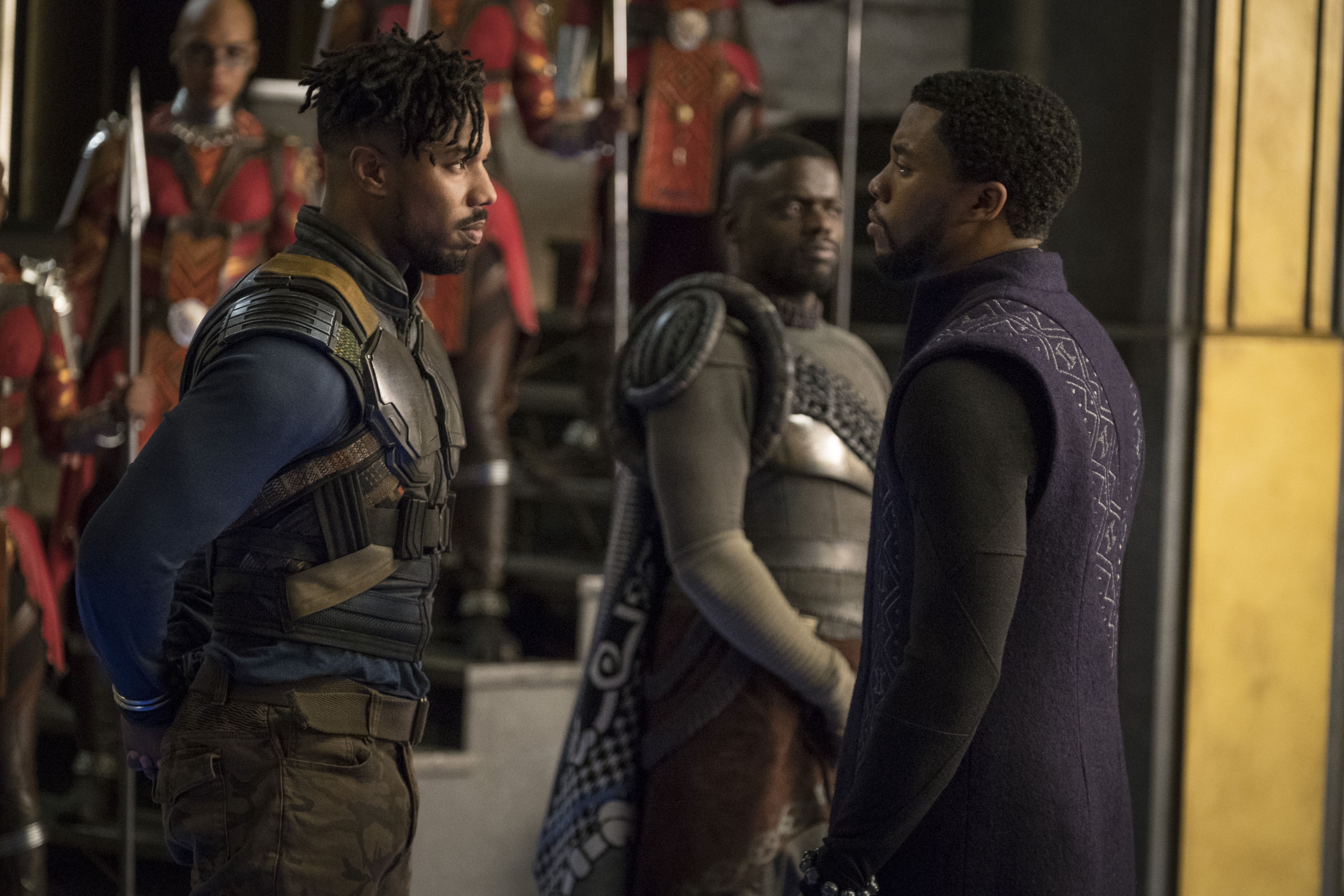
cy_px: 448
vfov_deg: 10.1
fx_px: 5077
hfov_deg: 15.1
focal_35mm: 136
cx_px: 672
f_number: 2.8
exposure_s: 1/125
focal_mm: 90.6
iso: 4000
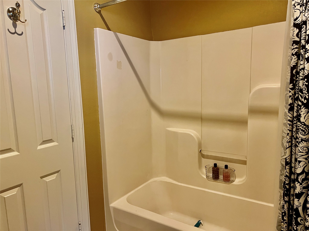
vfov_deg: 53.1
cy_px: 116
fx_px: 232
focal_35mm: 26
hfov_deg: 67.3
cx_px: 154
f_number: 1.5
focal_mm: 5.7
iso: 500
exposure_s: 1/40
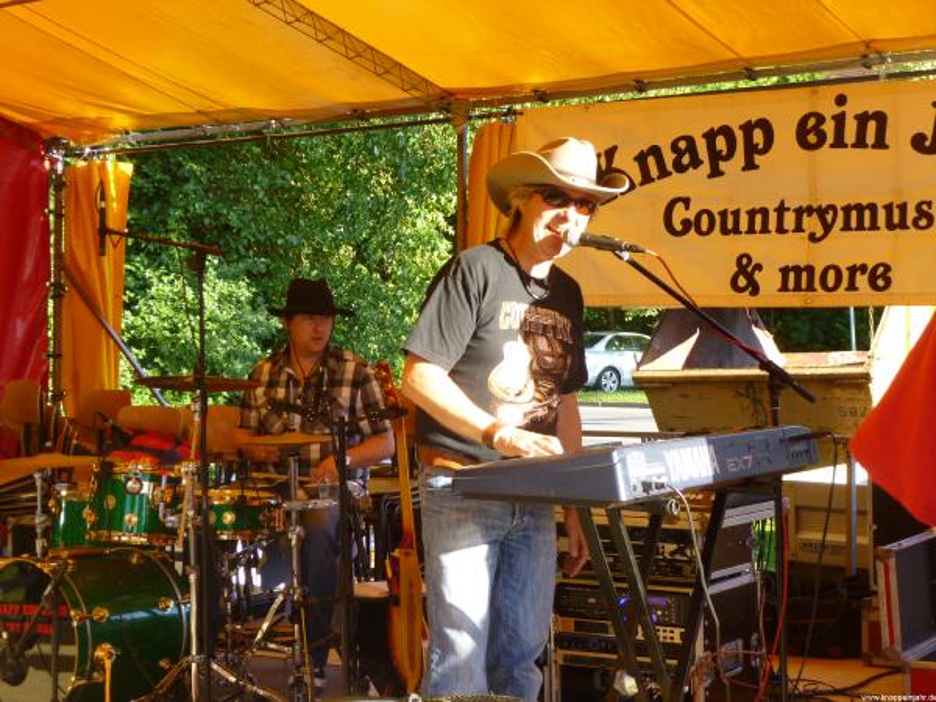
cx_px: 468
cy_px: 351
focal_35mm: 60
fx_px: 1622
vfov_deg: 24.4
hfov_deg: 32.2
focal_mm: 10.7
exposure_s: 1/60
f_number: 4.3
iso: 125
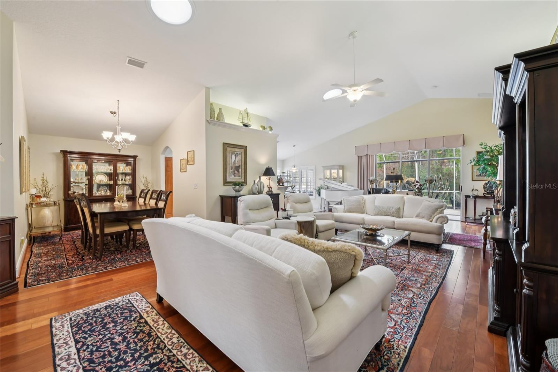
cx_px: 279
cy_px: 186
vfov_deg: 81.2
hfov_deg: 104.3
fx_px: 217
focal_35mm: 14
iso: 400
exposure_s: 1/6
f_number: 8
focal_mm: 14
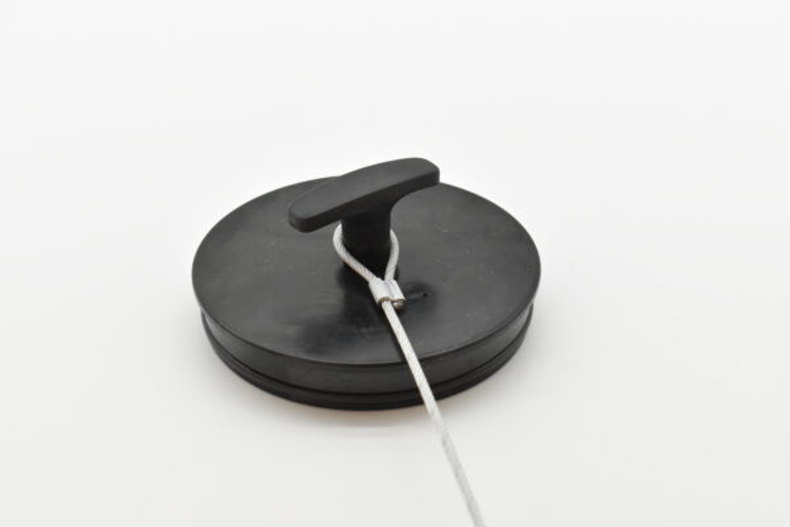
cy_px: 264
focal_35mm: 72
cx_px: 395
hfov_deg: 28.1
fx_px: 1580
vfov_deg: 18.9
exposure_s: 1/800
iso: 1600
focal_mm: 48
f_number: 8
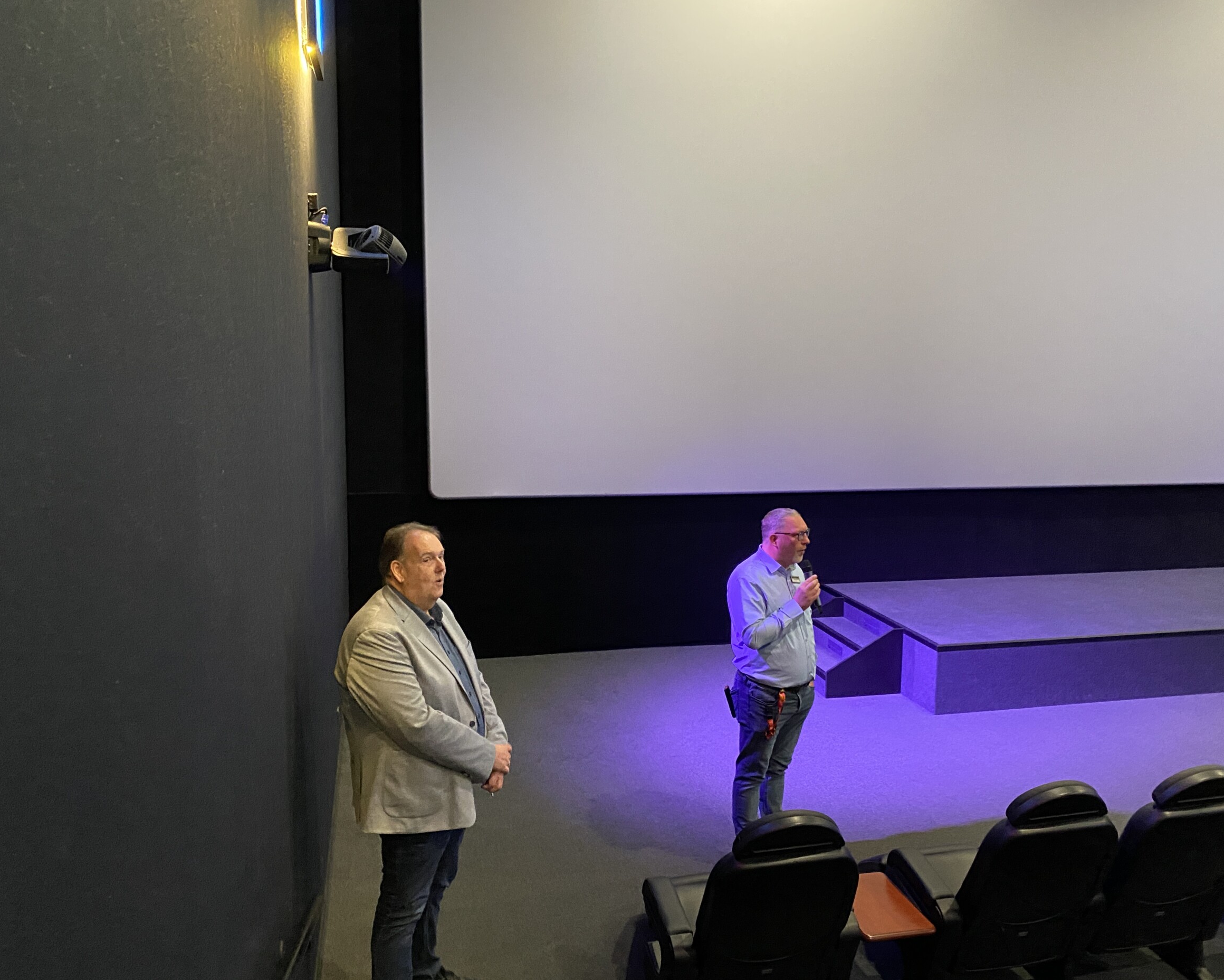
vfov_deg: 51.5
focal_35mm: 28
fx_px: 1014
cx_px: 656
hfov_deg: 62.1
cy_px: 496
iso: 640
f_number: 1.8
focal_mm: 4.25
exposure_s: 1/25
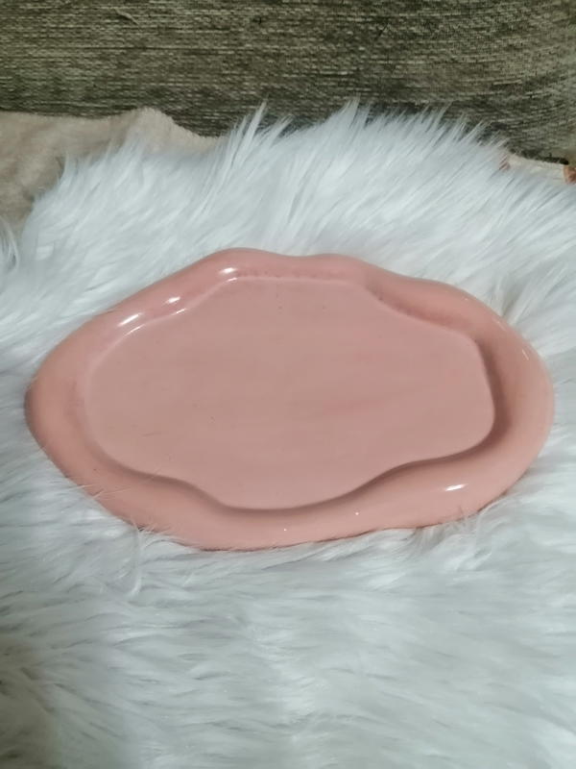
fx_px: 577
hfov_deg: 53.1
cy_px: 384
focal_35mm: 26
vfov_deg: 67.3
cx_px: 288
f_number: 1.8
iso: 320
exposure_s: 1/25
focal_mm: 3.95
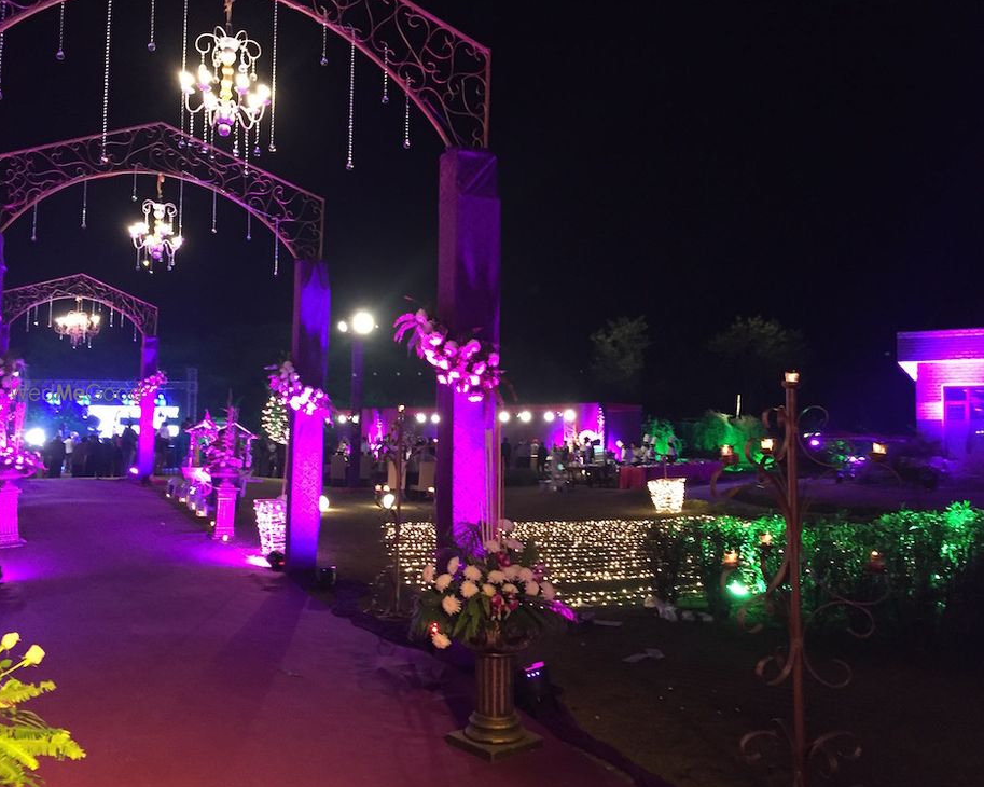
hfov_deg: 57.1
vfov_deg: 47.1
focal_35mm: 31
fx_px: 903
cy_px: 401
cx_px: 462
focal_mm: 4.15
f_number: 2.2
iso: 250
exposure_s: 1/17
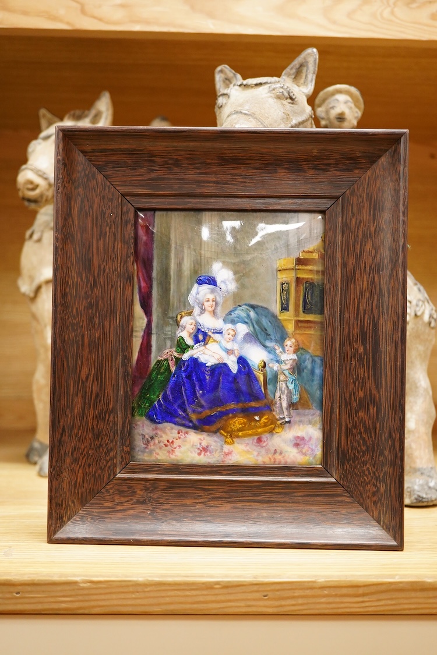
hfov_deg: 29.9
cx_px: 218
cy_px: 328
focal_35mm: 45
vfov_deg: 43.6
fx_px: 819
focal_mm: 30
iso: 2500
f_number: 4
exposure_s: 1/125
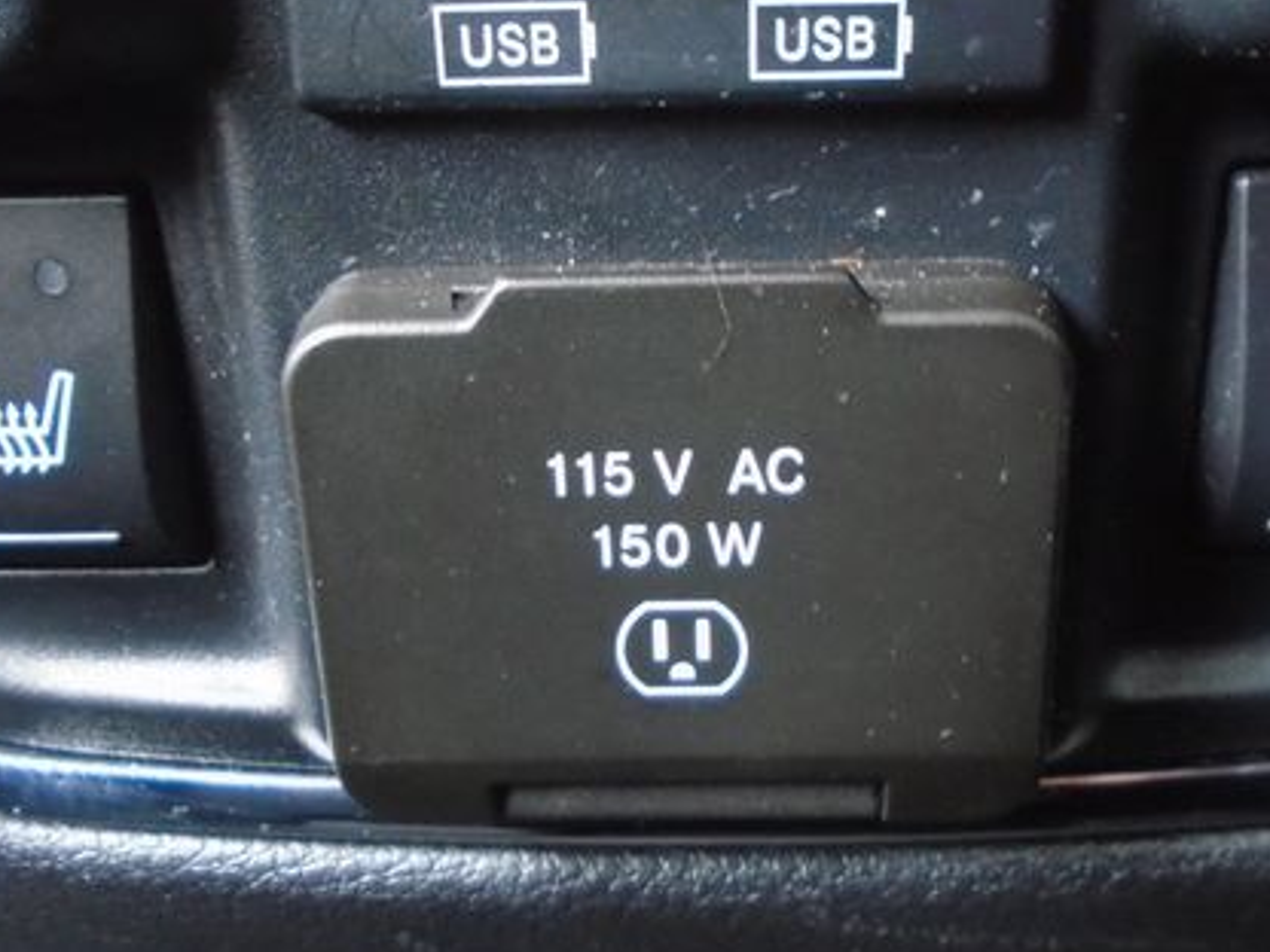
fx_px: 1468
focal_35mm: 40
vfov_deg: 35.9
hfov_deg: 46.7
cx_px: 693
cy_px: 406
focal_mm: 4.6
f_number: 3.2
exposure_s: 1/8
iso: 400
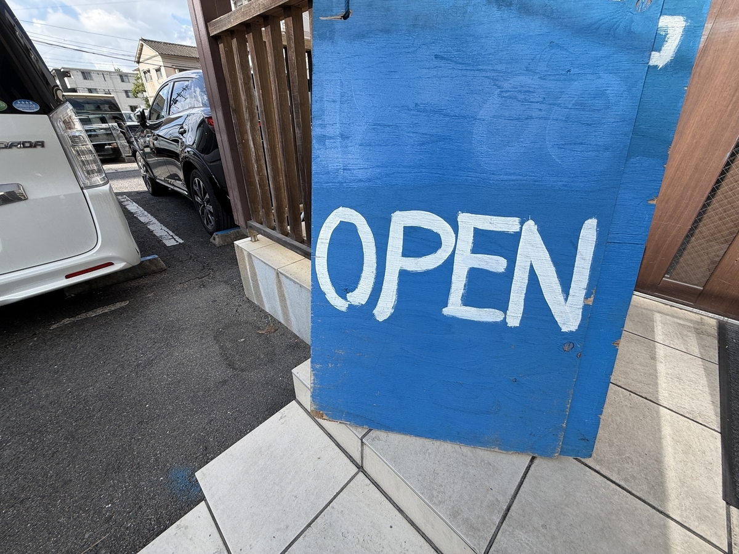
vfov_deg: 85.7
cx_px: 370
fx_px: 299
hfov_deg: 102.1
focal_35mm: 14
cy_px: 277
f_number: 2.2
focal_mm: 2.22
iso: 40
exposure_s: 1/540
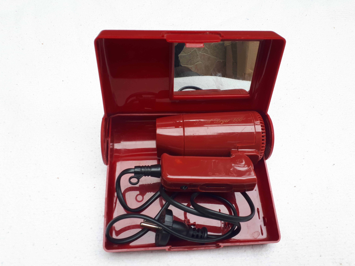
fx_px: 277
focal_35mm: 27
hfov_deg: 65.3
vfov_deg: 51.4
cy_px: 133
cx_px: 178
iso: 40
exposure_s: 1/100
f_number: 1.9
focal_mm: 3.6
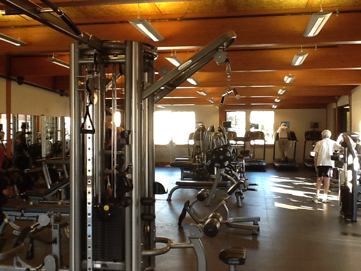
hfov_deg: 42.9
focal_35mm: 44
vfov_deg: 32.9
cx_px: 180
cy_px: 136
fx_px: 459
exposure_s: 1/33
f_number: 2.4
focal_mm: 2.03
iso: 80
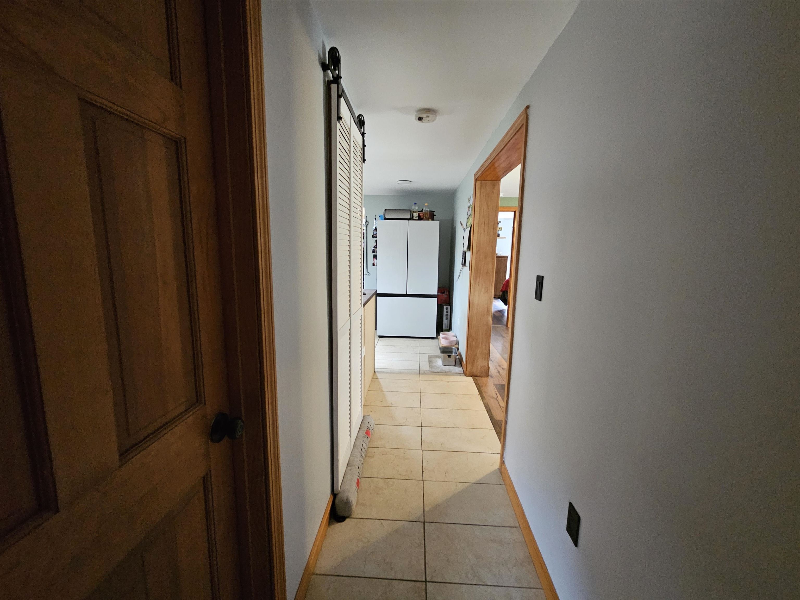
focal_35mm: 13
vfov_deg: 89.9
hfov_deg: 106.2
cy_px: 300
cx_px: 400
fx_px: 300
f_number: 2.2
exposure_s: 1/24
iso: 800
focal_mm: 2.2
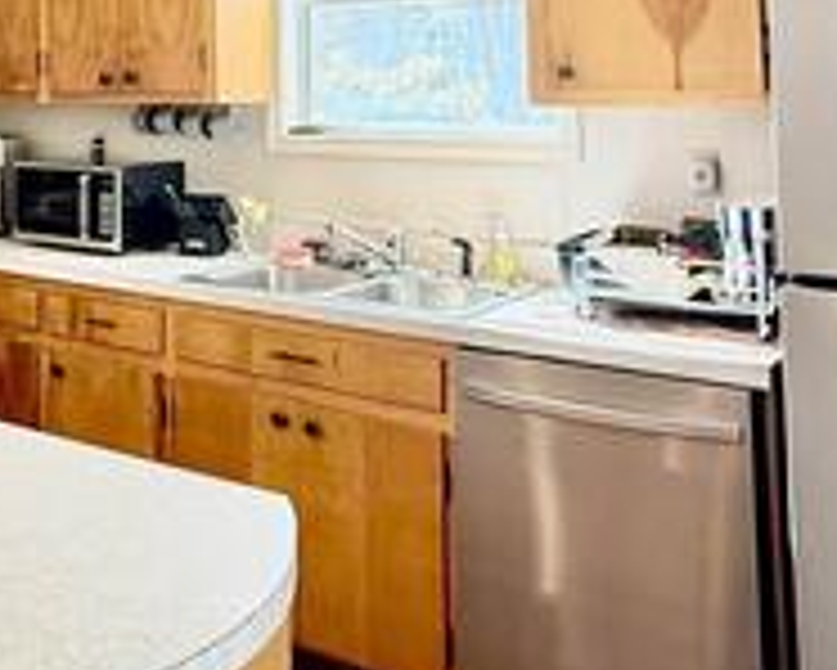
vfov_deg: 29.7
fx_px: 1165
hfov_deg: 38.2
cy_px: -18
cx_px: 180
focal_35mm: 47
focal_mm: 2.22
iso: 320
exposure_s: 1/120
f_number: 2.2
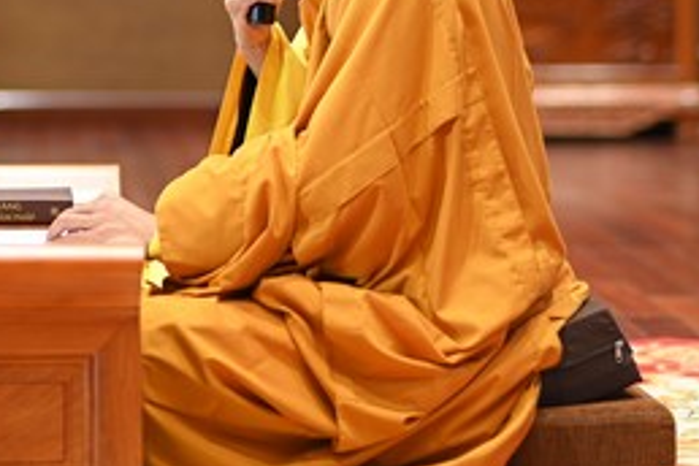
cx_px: 65
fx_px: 4155
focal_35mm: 214
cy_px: -16
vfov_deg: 6.4
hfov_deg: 9.6
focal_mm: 85
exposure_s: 1/125
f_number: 2
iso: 800
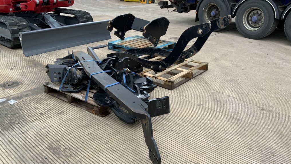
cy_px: 80
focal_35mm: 32
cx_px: 146
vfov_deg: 36.7
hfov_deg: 61.0
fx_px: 247
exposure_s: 1/122
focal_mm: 3
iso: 20
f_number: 1.8
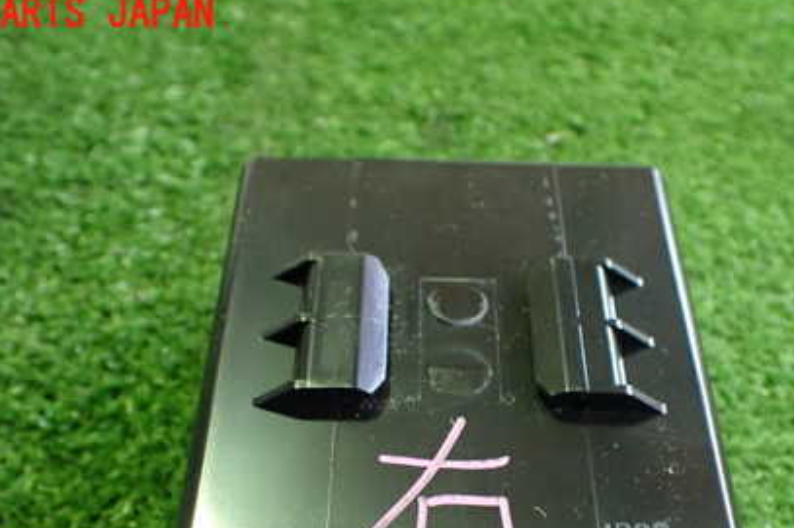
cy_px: 429
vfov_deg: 28.5
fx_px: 1014
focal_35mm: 46
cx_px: 445
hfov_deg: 42.7
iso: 800
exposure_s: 1/50
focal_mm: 5.4
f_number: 2.3
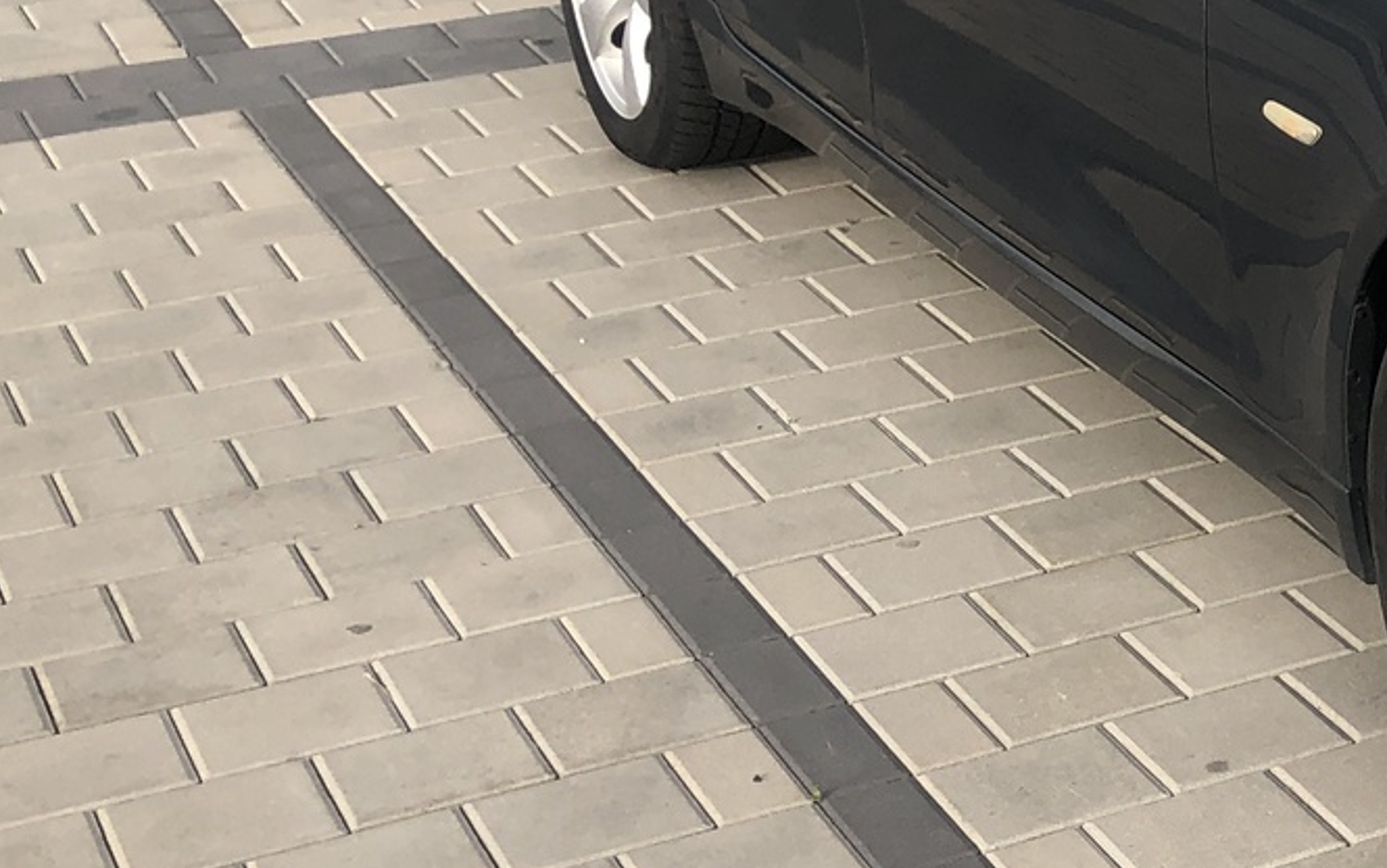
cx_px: 1994
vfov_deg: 14.5
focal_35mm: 90
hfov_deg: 20.3
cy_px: 373
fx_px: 3403
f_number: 1.8
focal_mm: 3.99
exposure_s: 1/762
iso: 20
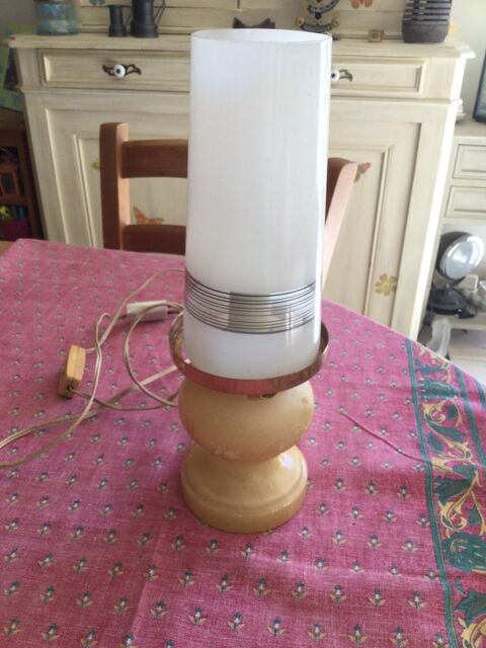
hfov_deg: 45.4
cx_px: 243
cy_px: 324
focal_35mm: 31
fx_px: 580
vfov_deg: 58.4
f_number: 2.4
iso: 50
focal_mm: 3.3
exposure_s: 1/100
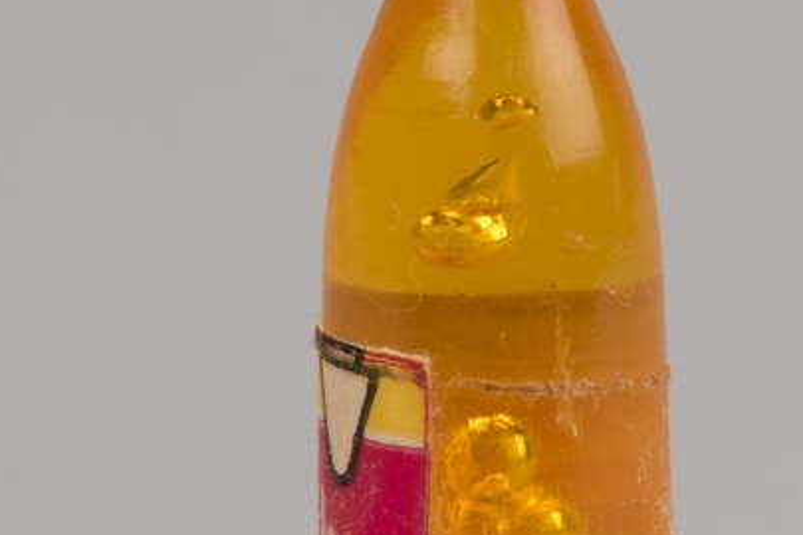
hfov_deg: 6.6
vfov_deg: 4.4
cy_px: 152
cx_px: 480
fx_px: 6936
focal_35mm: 311
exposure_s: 1/160
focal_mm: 105
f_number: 25
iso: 400
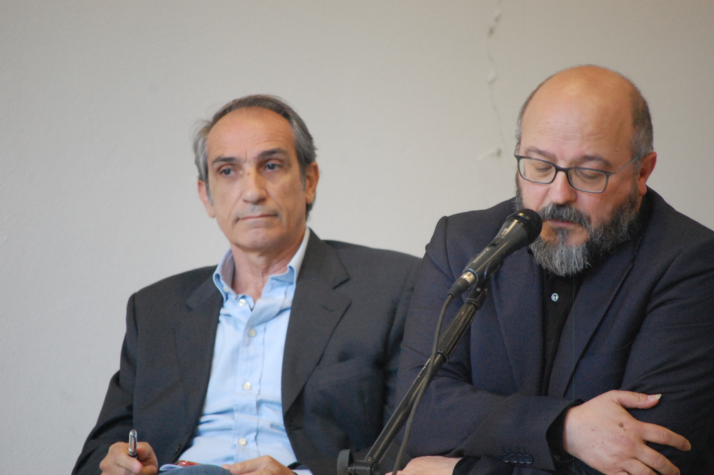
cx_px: 357
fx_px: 5202
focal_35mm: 262
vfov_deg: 5.2
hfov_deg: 7.9
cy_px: 238
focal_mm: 175
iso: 1600
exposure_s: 1/50
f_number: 5.6
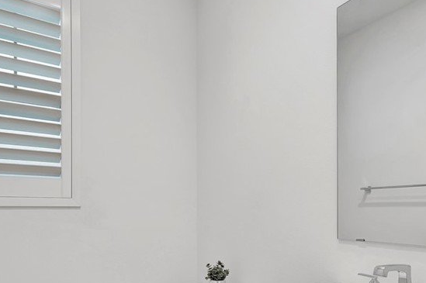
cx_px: 213
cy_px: 216
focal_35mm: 28
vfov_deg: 44.6
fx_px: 331
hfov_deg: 65.5
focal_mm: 10
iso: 100
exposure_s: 1/20
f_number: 5.6
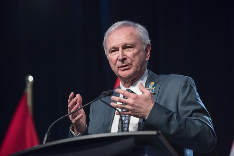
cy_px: 78
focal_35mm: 195
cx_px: 117
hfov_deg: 10.5
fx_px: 1268
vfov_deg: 7.1
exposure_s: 1/500
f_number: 2.8
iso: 1250
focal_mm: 195
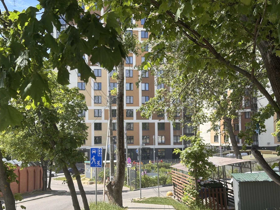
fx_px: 429
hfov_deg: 36.2
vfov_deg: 27.5
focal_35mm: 53
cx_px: 128
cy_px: 111
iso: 64
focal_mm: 6.86
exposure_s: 1/1357
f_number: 1.78
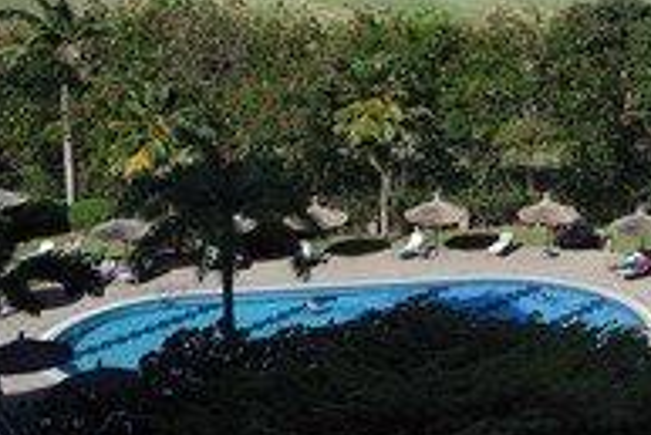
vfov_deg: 15.5
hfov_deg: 22.6
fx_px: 1574
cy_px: 7
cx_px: 617
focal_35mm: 87
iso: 200
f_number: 10
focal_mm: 40
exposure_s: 1/200
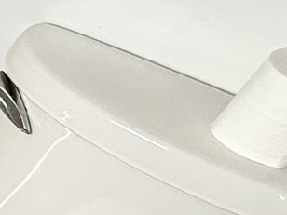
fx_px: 771
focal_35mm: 93
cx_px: -541
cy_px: 61
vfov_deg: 15.8
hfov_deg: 12.0
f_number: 2.2
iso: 200
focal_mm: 2.22
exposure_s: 1/99
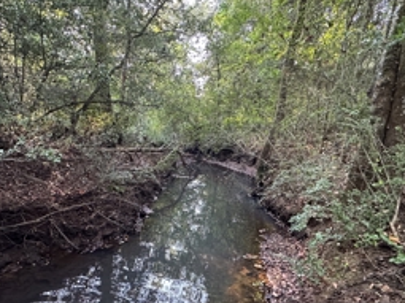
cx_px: 192
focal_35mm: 22
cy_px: 175
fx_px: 257
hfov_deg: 76.4
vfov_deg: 60.7
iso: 400
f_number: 2.2
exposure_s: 1/60
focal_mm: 2.22
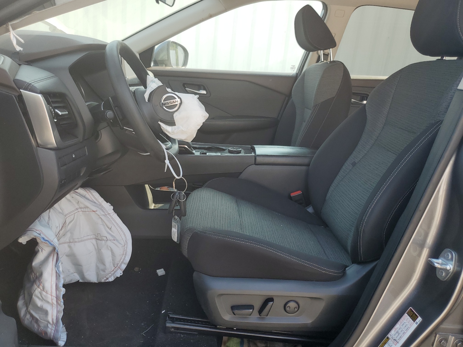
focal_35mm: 26
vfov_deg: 53.1
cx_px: 232
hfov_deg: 67.3
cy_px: 174
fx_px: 348
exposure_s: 1/526
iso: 50
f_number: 1.5
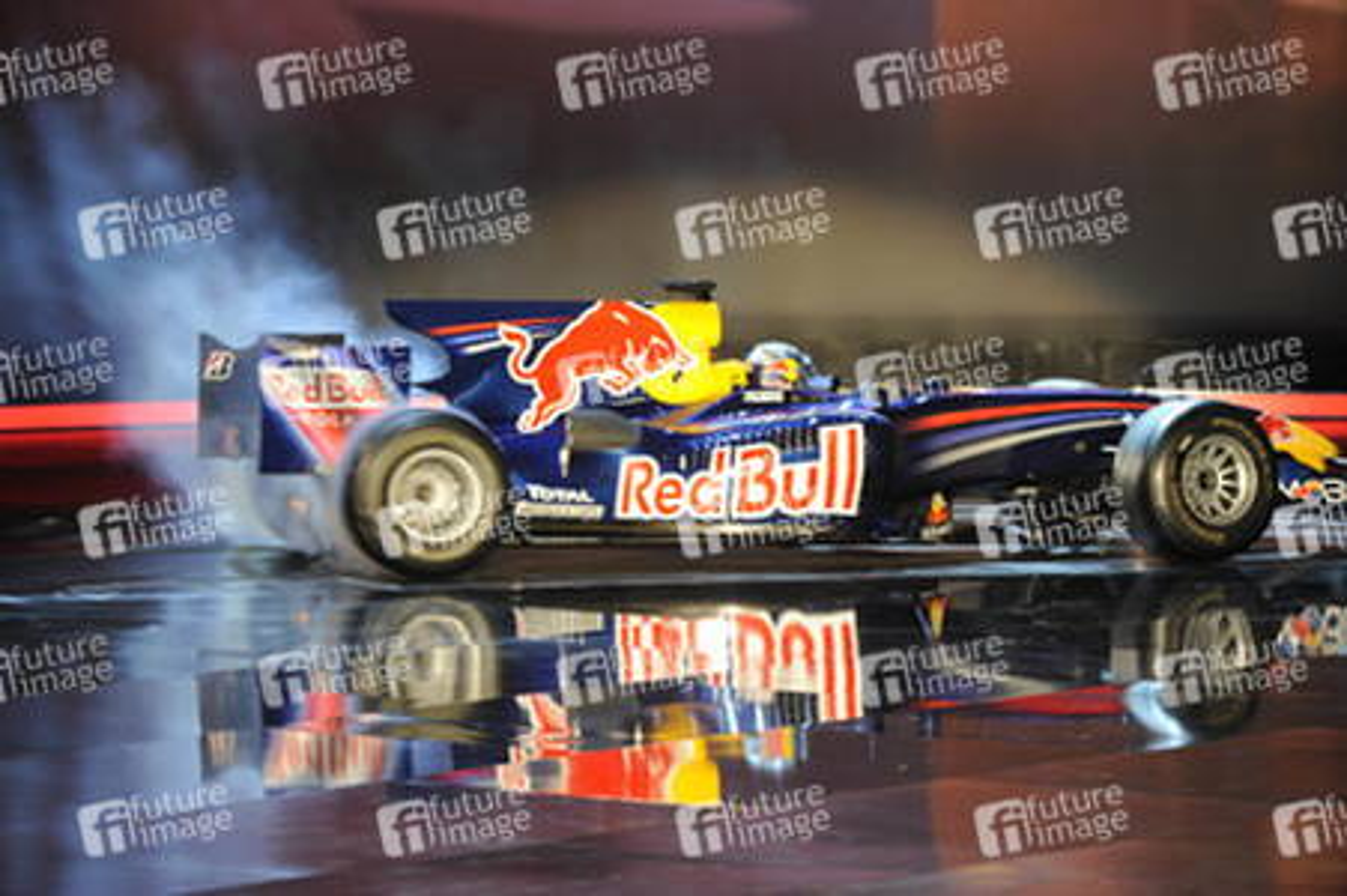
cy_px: 448
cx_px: 674
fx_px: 7478
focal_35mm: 200
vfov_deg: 6.9
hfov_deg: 10.3
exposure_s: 1/50
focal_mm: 200
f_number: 5
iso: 2000
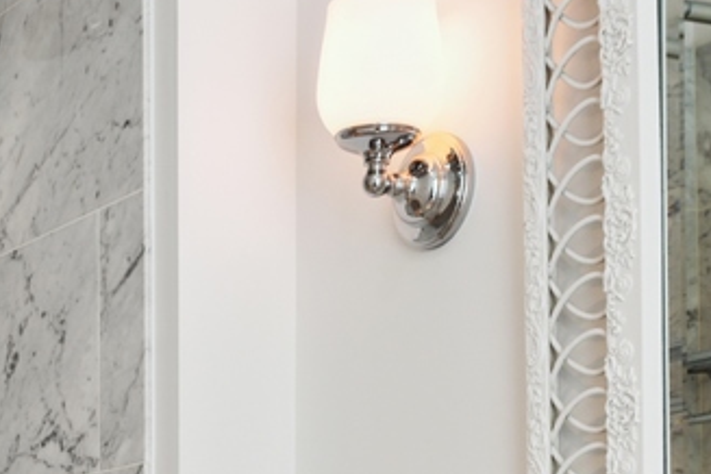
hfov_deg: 21.5
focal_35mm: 89
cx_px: -104
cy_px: 794
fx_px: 1758
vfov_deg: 14.0
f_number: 8
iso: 100
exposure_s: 1/4
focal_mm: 18
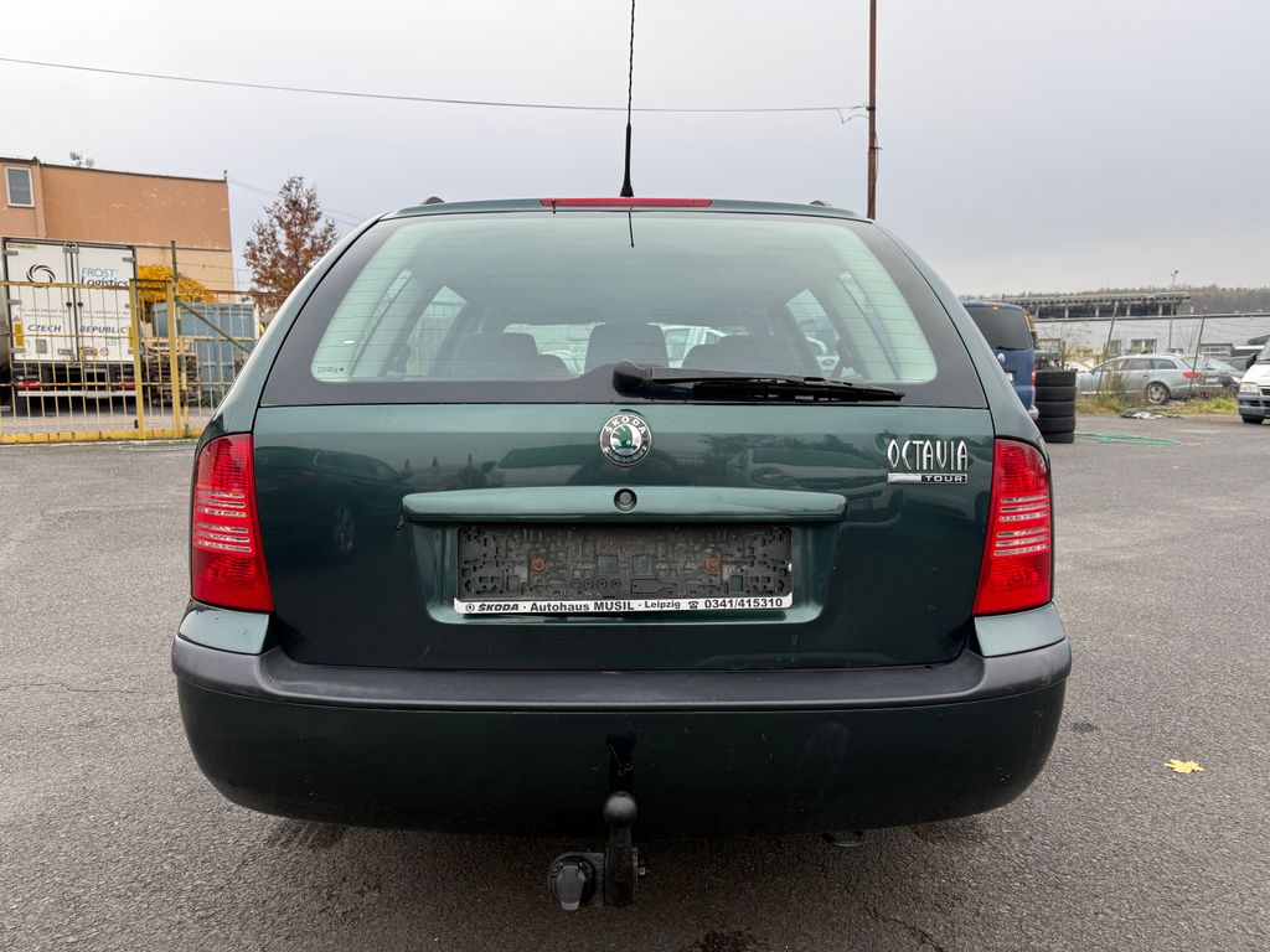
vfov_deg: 56.8
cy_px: 476
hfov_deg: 71.6
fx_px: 881
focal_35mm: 24
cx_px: 635
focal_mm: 6.76
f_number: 1.78
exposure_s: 1/840
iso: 80
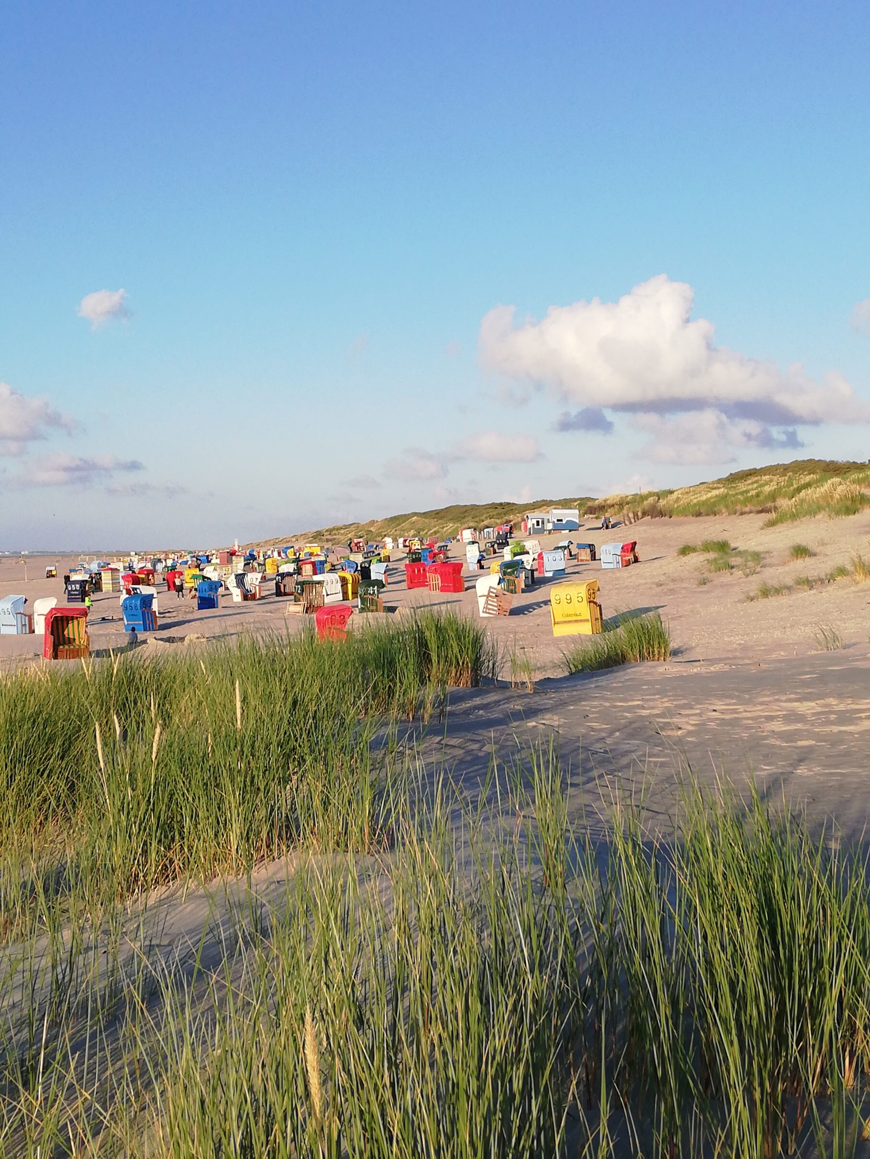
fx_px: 1642
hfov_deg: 29.7
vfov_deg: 38.9
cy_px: 580
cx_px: 435
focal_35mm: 49
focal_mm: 3.81
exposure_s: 1/619
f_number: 2.2
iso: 50
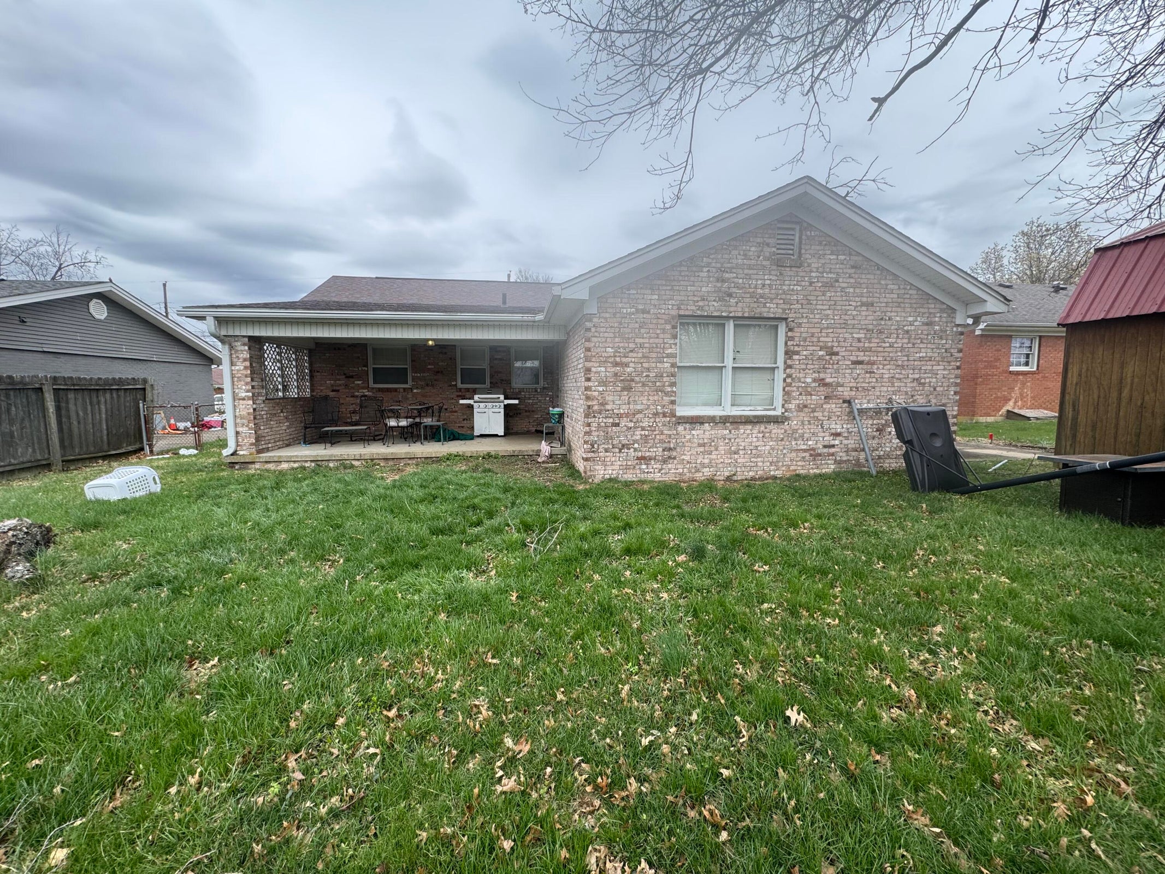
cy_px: 437
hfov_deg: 102.1
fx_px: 471
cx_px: 582
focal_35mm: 14
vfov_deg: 85.7
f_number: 2.2
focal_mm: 2.22
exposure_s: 1/565
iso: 50
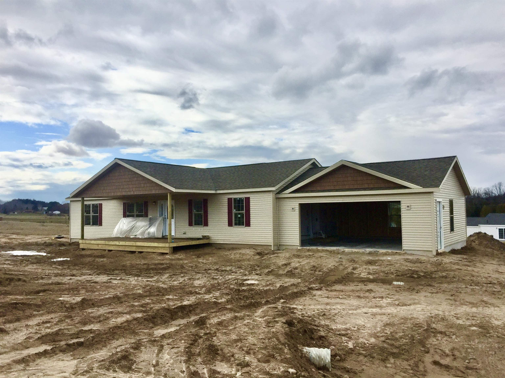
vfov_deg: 48.2
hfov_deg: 61.7
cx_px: 252
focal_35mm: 29
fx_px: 423
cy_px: 189
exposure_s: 1/2825
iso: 32
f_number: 2.2
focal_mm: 4.15
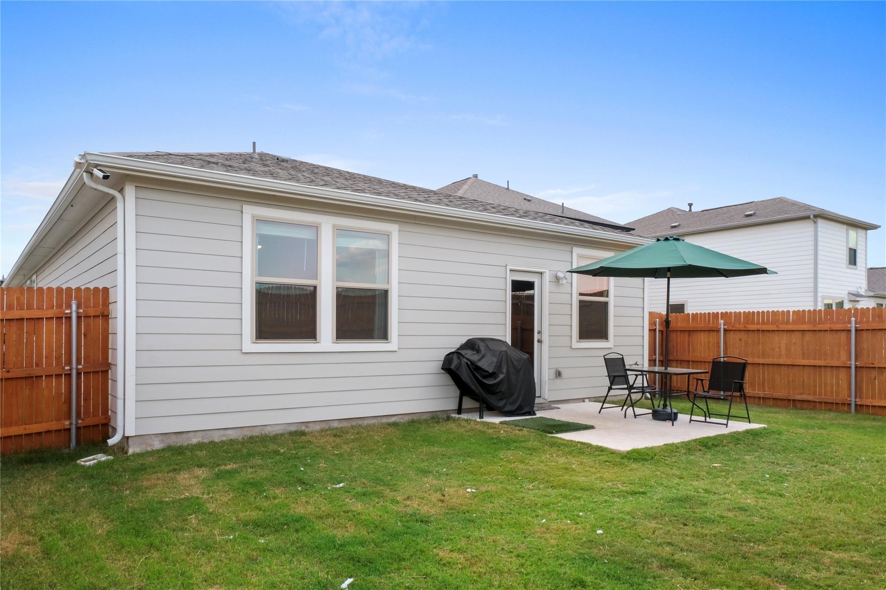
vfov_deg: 53.1
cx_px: 443
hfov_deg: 73.7
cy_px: 295
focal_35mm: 24
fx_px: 591
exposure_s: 1/20
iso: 640
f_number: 16
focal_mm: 16
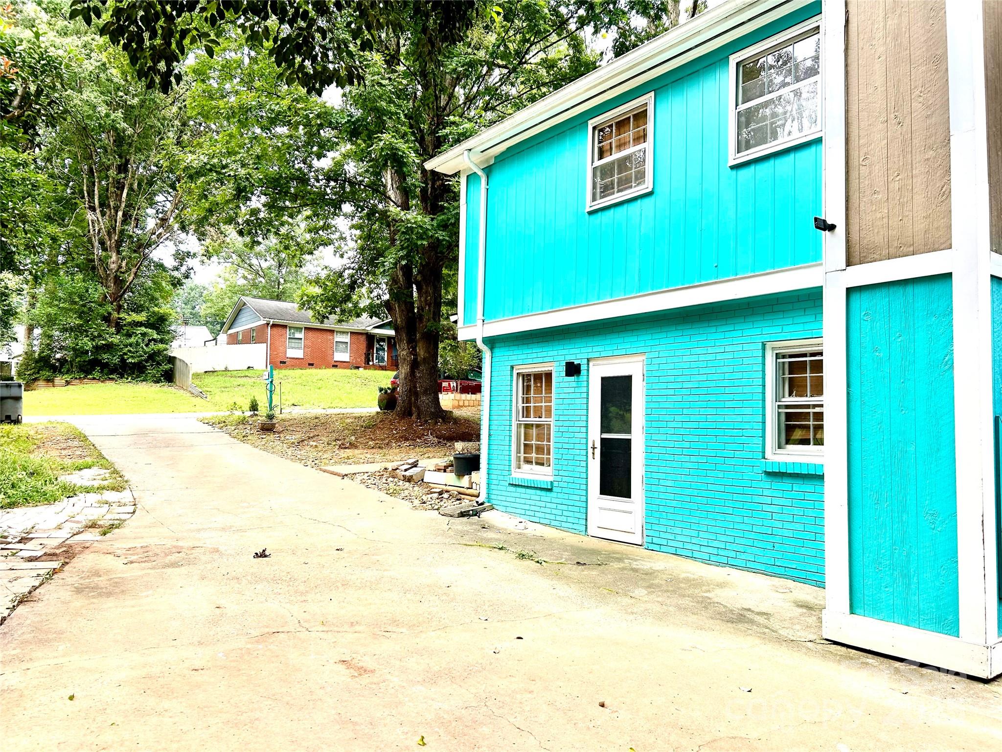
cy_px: 376
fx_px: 753
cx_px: 501
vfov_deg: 53.1
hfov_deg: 67.3
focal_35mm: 26
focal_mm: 5.7
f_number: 1.5
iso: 50
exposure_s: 1/383
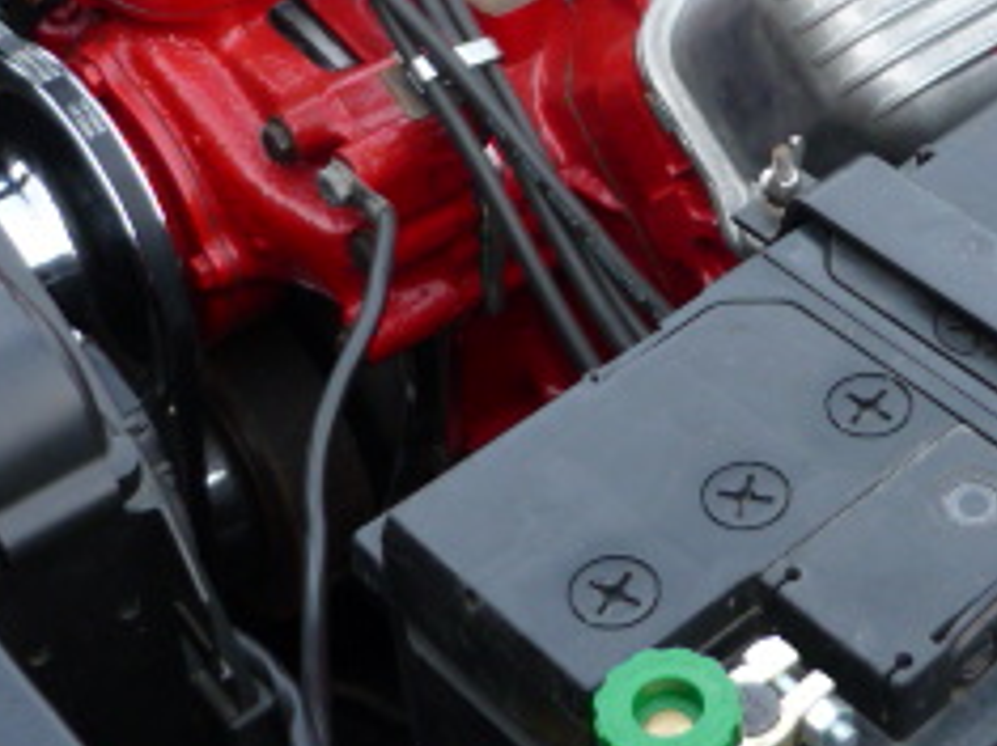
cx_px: 734
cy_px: -106
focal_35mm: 90
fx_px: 2591
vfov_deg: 15.9
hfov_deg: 21.6
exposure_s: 1/100
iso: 100
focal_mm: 5.5
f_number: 2.8
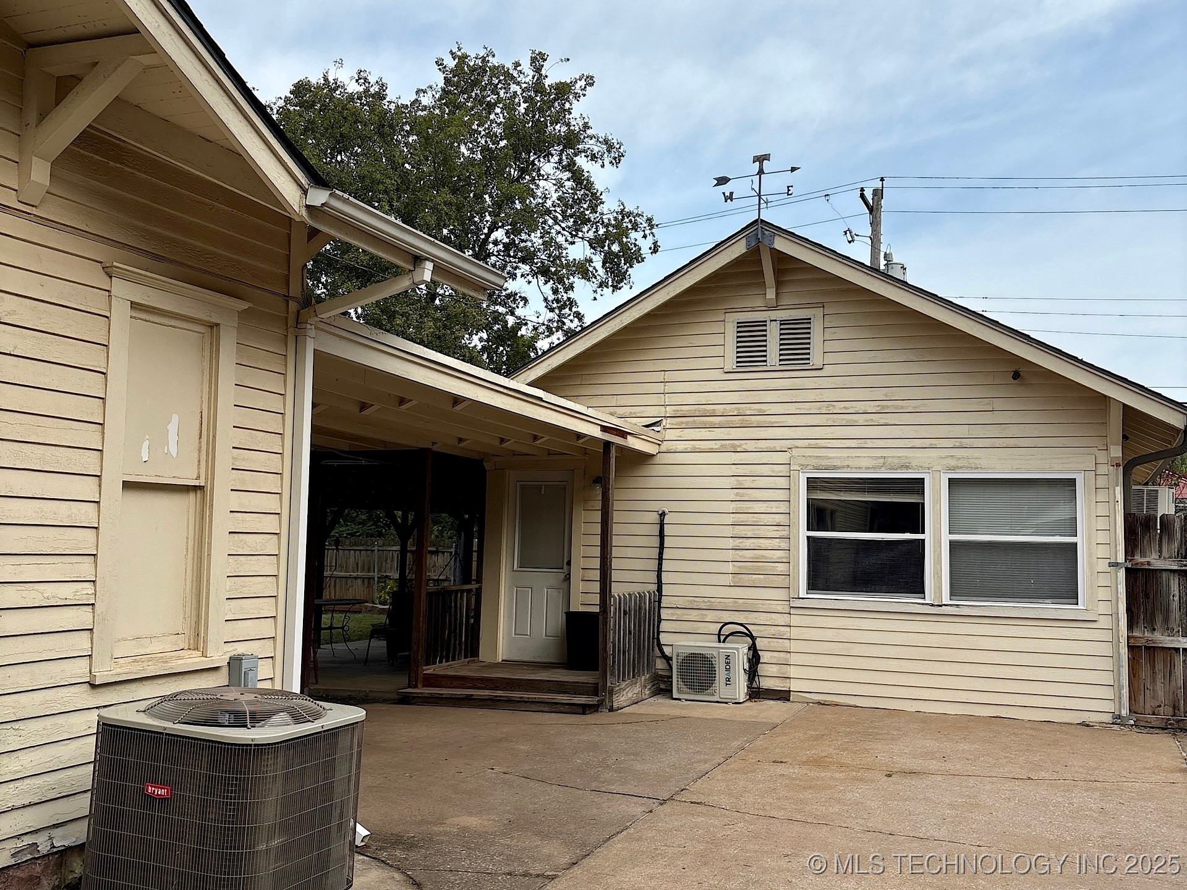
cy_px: 445
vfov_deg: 53.1
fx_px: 892
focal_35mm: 26
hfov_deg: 67.3
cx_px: 594
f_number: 1.6
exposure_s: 1/2985
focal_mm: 5.96
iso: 50
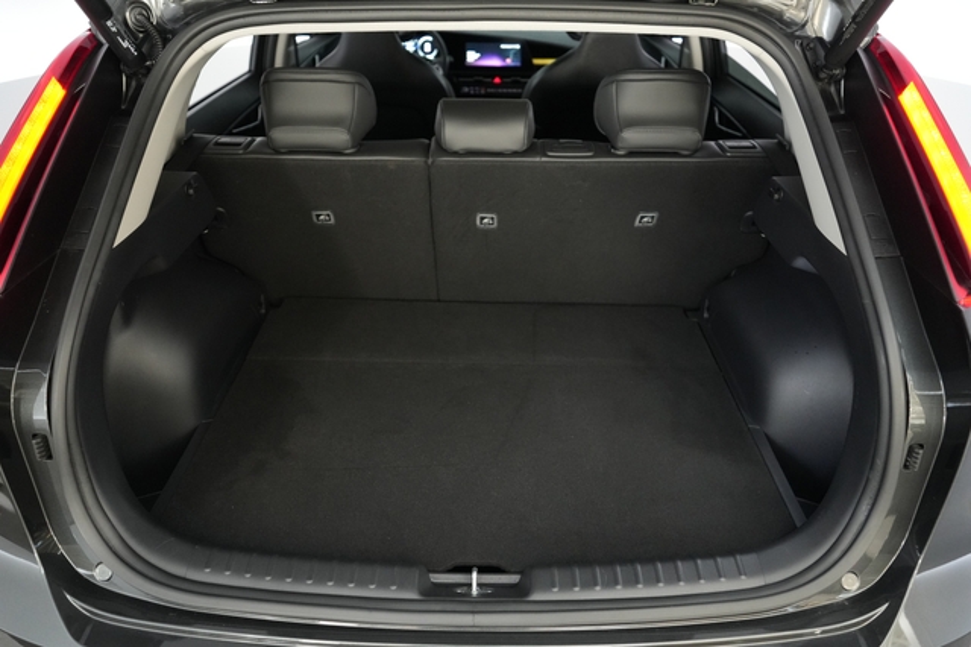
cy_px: 324
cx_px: 486
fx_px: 701
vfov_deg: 49.5
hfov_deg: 69.4
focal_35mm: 26
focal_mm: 26
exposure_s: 1/160
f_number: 2.8
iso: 5000
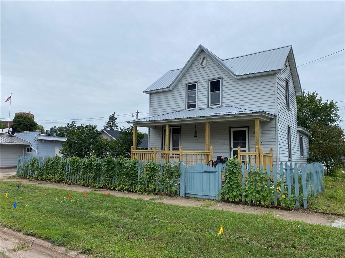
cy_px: 129
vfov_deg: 53.1
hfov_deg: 67.3
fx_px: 259
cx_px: 172
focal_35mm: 26
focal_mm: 4.25
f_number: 1.8
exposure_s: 1/1377
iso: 32
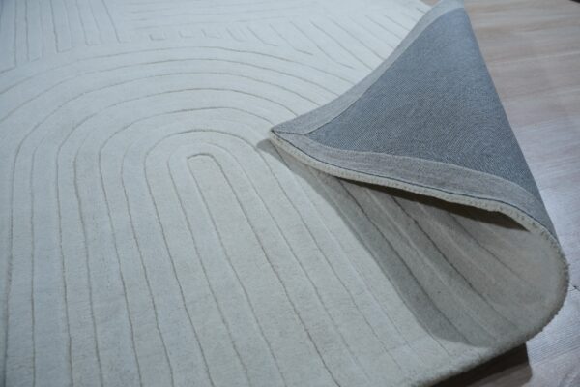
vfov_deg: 43.1
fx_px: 490
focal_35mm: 30
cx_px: 290
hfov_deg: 61.3
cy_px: 194
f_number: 5
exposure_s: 1/160
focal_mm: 30.4
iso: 400
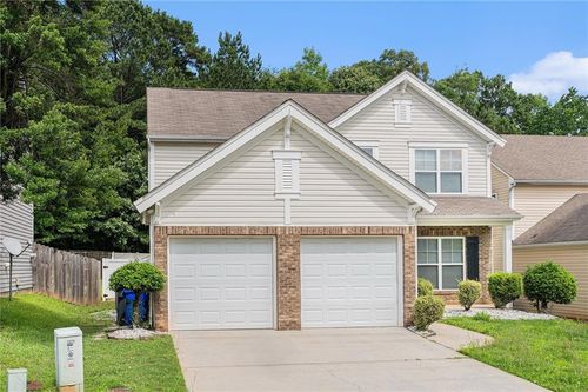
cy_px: 196
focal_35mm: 32
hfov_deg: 58.7
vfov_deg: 41.1
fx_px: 522
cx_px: 294
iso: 400
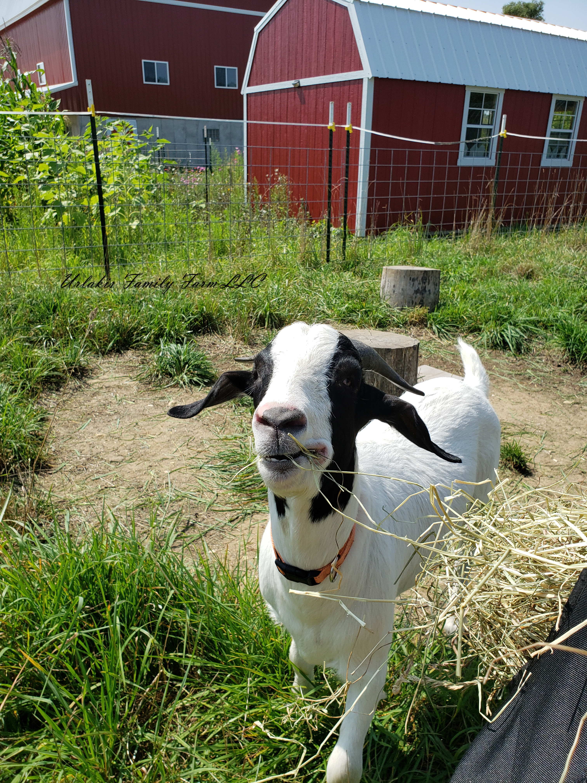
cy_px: 392
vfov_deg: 67.3
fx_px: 588
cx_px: 294
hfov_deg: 53.1
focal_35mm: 26
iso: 50
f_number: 2.4
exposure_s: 1/1337
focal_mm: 4.3
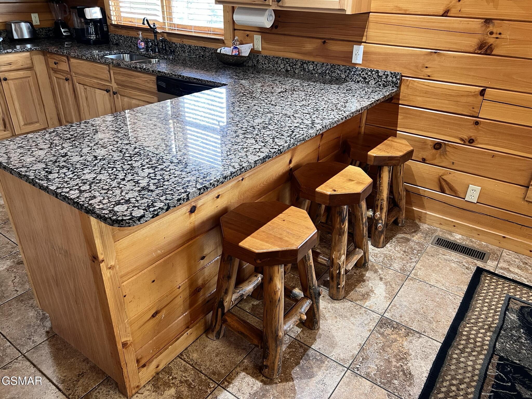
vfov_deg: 53.1
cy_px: 200
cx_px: 266
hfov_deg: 67.3
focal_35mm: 26
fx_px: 400
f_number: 1.5
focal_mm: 5.7
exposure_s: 1/60
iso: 160
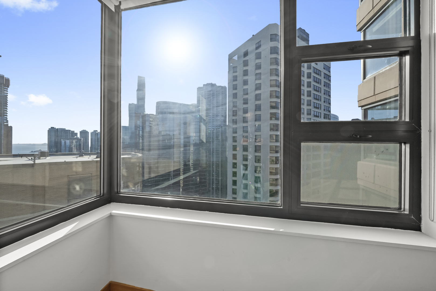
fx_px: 158
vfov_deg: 85.5
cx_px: 218
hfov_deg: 108.3
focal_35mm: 13
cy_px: 146
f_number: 11
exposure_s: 1/160
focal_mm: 13
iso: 1600
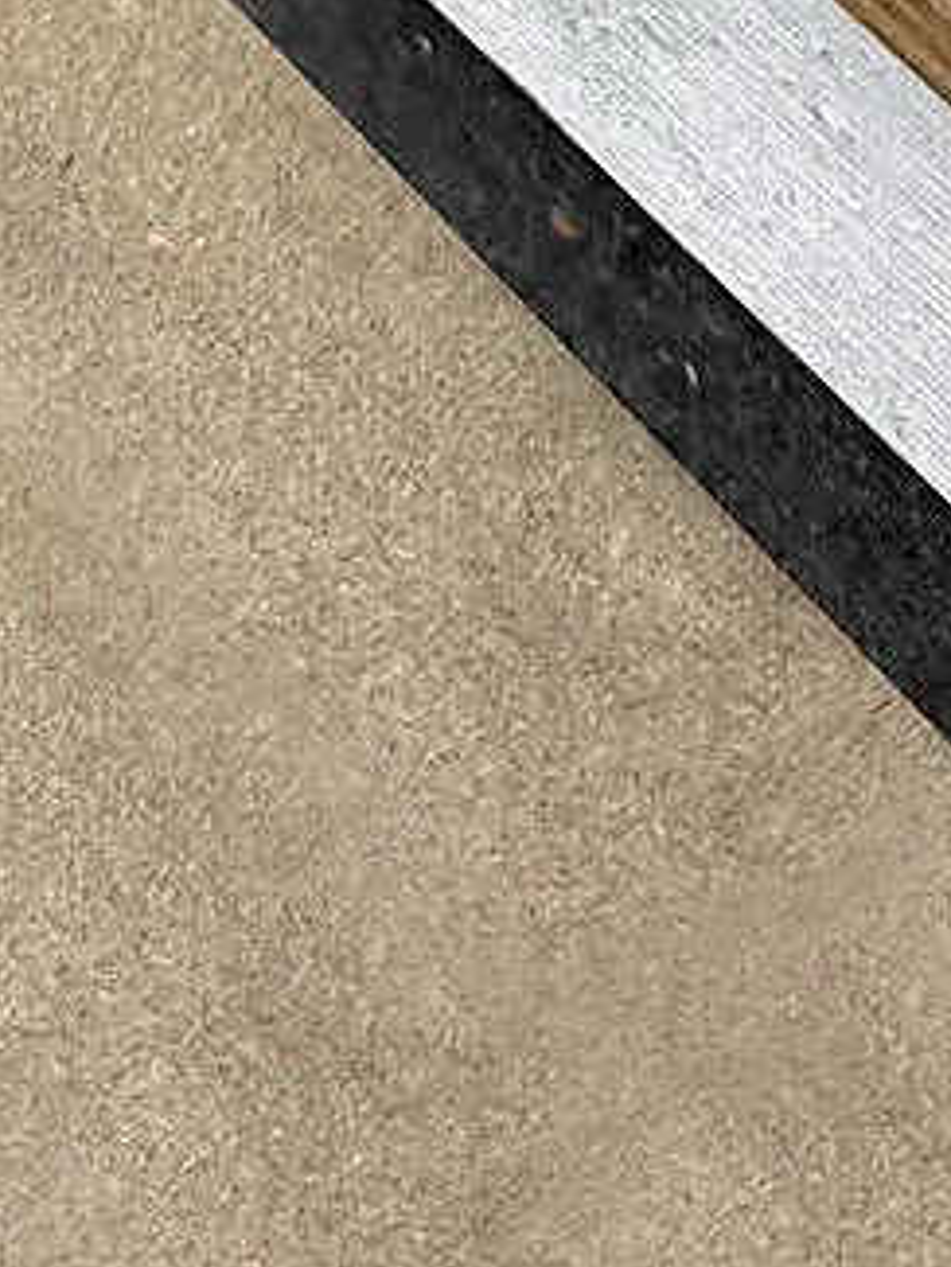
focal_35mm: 126
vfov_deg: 13.1
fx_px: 4612
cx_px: 429
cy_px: -1421
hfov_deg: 11.8
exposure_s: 1/50
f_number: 1.78
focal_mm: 6.76
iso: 200
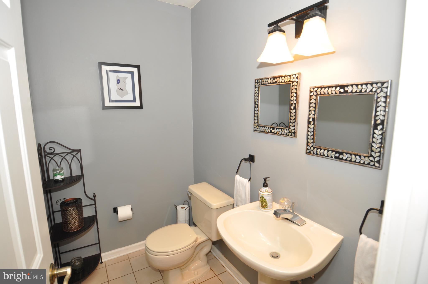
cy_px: 142
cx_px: 214
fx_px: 214
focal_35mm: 18
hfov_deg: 90.1
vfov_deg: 67.2
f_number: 4
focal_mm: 12
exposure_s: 1/60
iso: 250
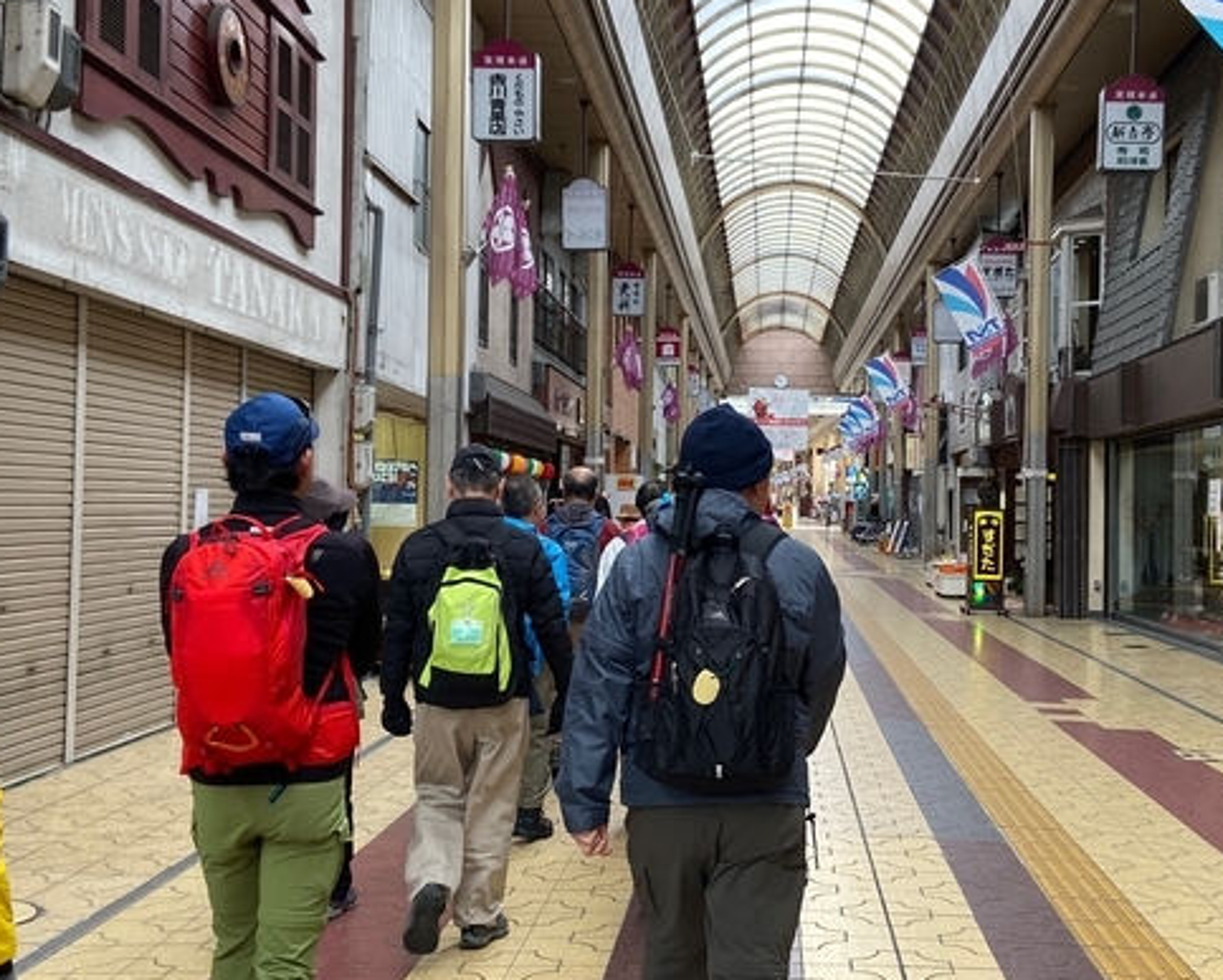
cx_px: 755
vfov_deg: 35.7
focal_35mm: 42
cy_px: 468
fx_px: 1521
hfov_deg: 43.5
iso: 100
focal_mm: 4.25
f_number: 1.8
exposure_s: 1/121
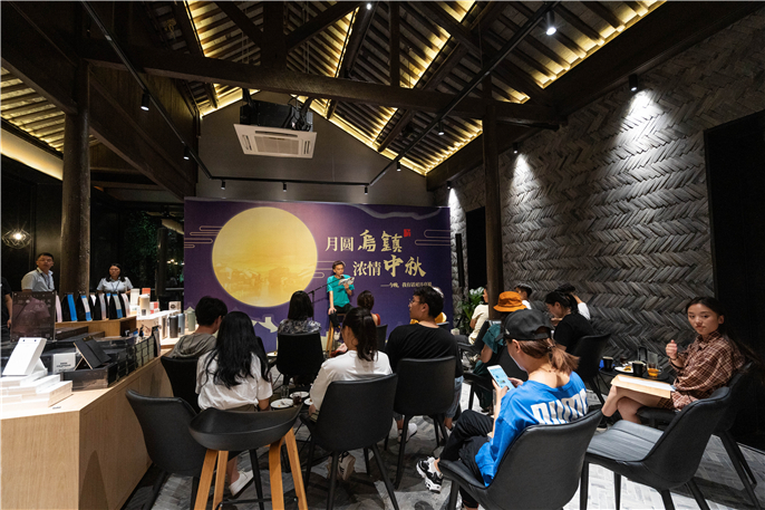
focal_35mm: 16
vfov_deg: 73.7
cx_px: 382
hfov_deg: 96.8
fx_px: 340
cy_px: 255
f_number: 5
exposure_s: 1/100
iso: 2500
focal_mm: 16
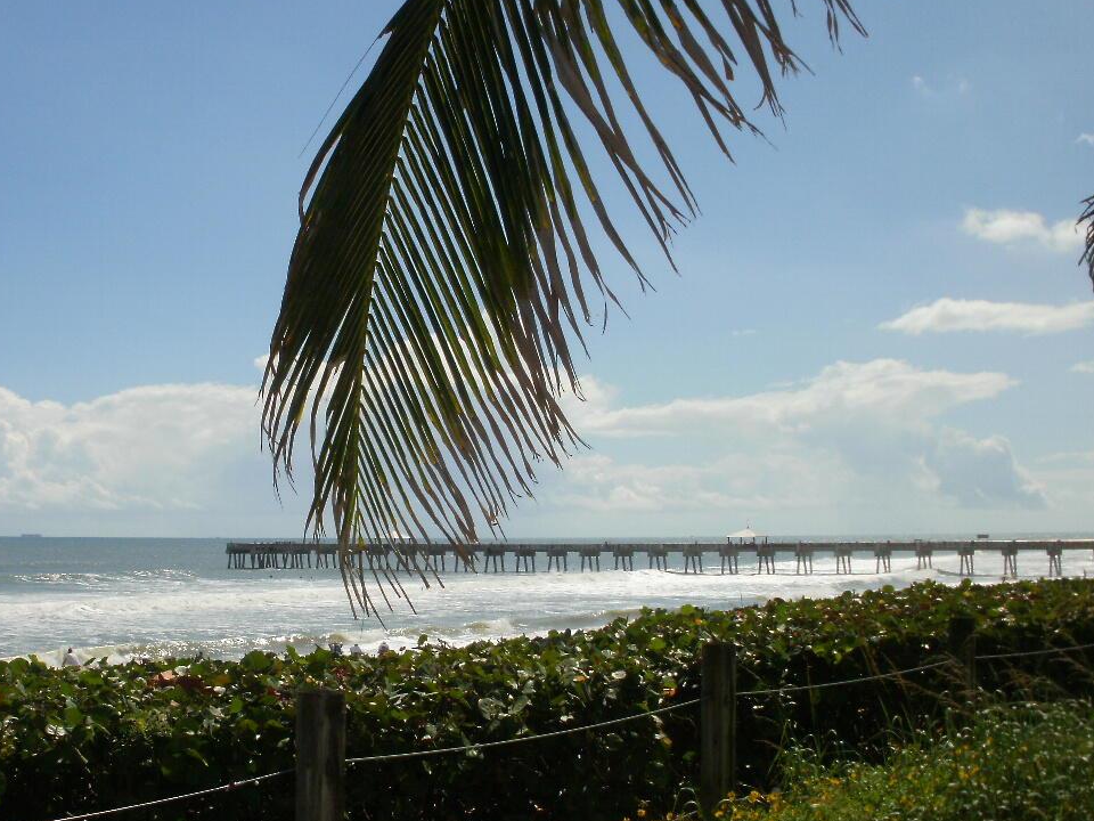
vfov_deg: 30.2
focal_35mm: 48
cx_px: 373
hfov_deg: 39.2
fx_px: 1517
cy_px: 464
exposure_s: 1/1250
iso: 100
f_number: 5.6
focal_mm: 6.3
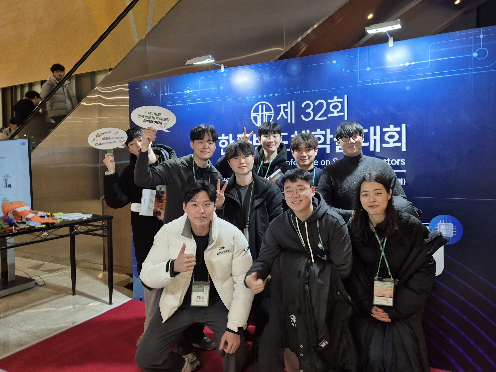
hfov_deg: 73.9
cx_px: 248
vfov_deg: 58.9
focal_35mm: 23
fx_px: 330
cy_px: 186
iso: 200
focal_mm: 5.4
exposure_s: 1/120
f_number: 1.8
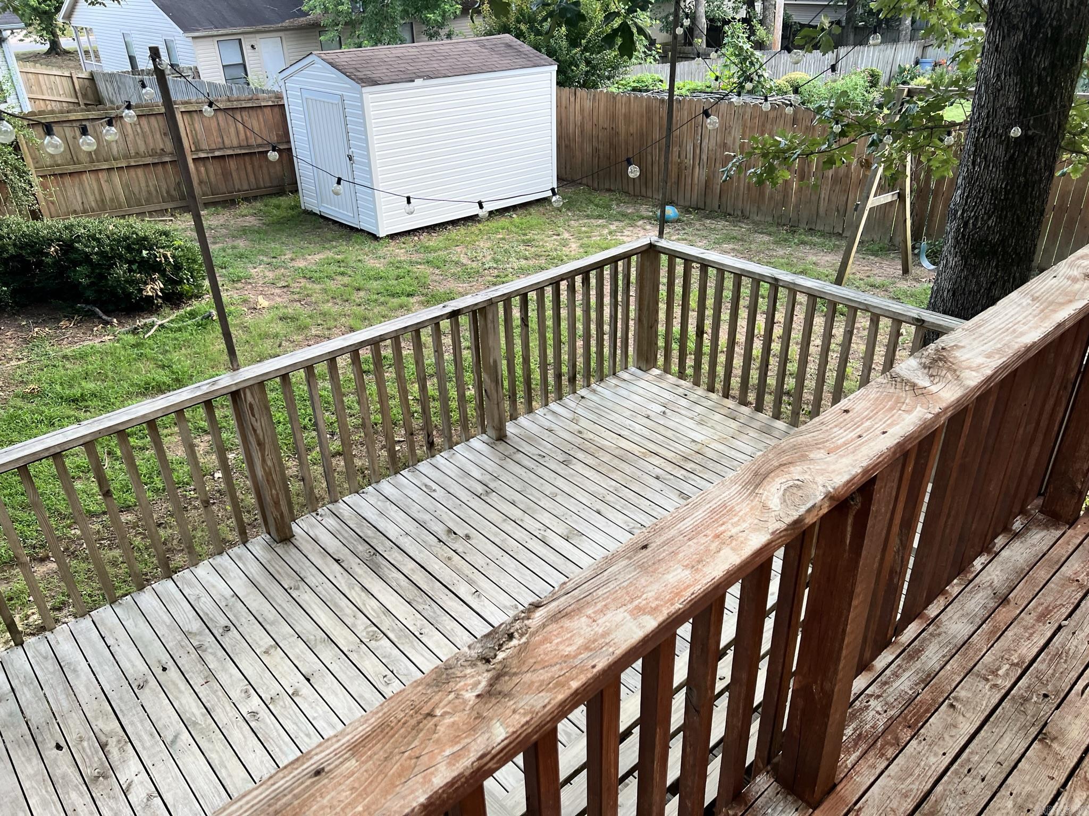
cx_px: 544
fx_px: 818
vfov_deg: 53.1
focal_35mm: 26
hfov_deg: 67.3
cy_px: 408
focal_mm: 5.7
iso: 80
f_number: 1.5
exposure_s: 1/121
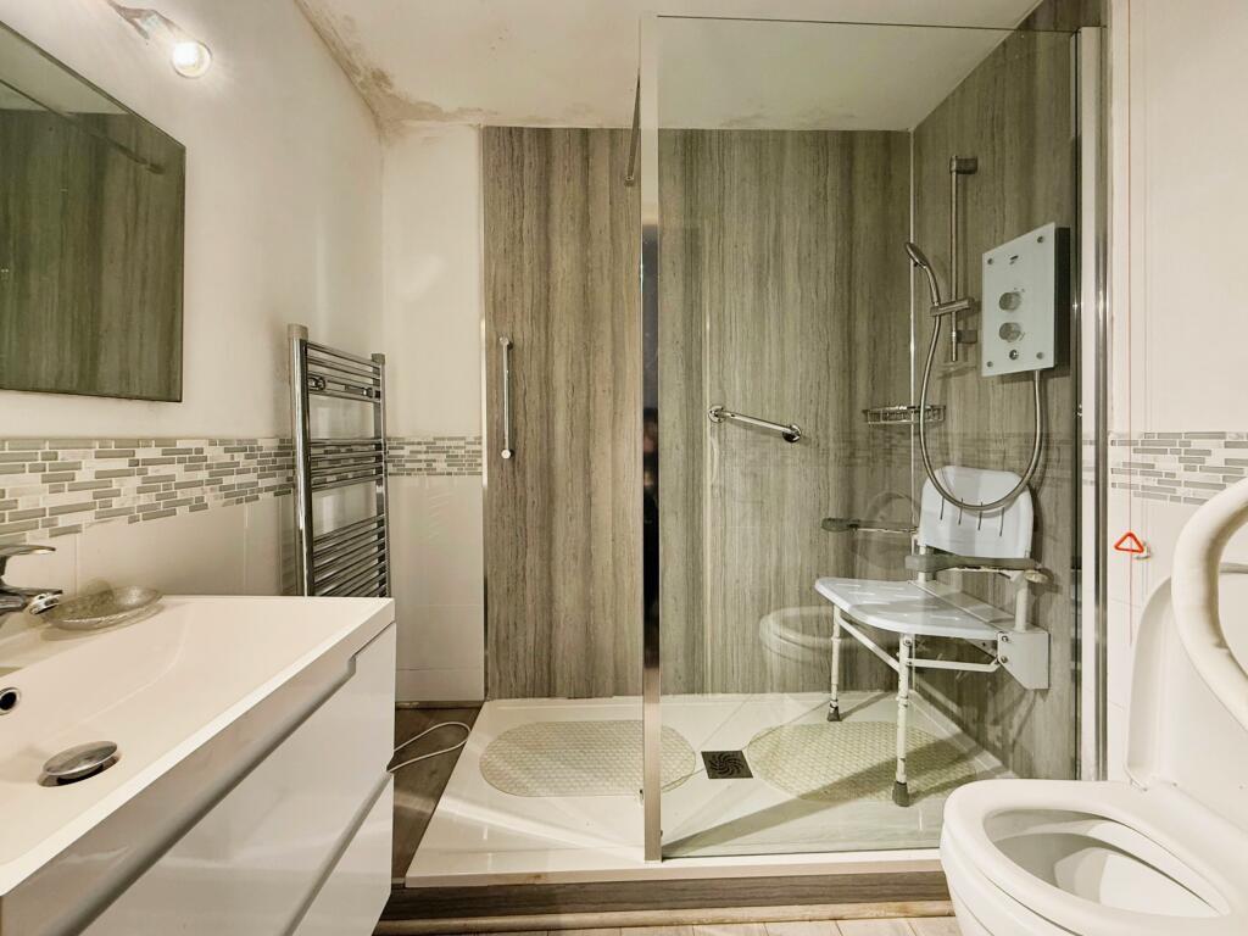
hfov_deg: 102.1
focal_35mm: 14
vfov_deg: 85.7
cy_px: 468
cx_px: 624
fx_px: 505
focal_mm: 2.22
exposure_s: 1/50
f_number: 2.2
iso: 320
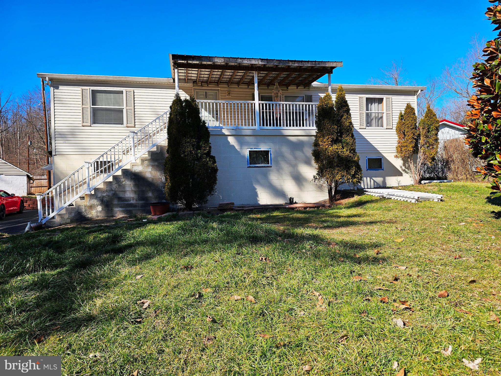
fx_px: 333
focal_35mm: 23
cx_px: 250
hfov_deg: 73.9
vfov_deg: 58.9
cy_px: 188
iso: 10
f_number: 1.7
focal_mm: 6.3
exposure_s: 1/647
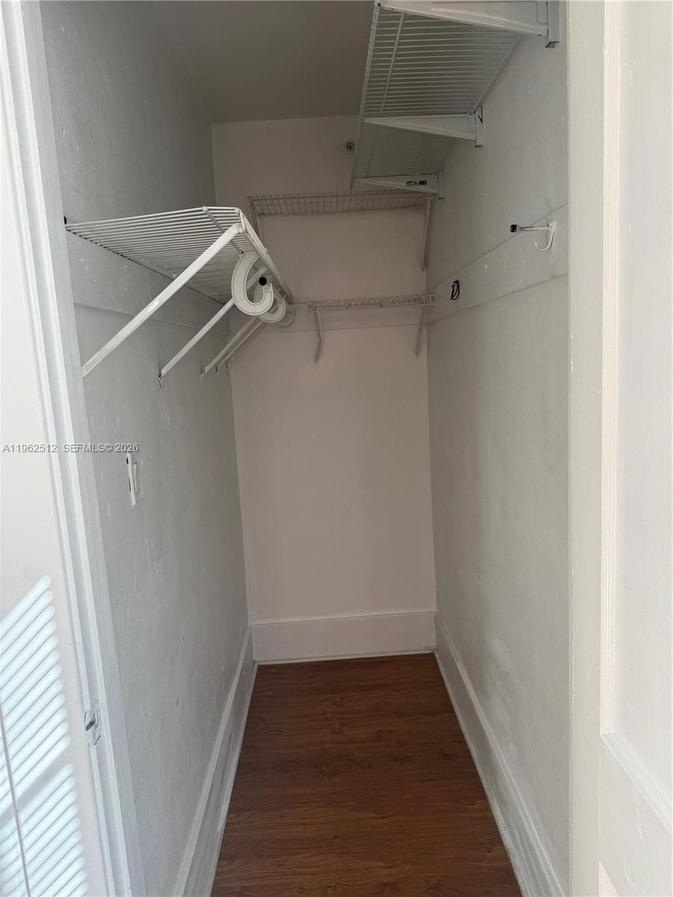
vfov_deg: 71.6
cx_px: 336
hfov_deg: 56.8
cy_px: 448
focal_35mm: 24
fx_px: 622
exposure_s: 1/121
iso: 64
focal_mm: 6.76
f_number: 1.78
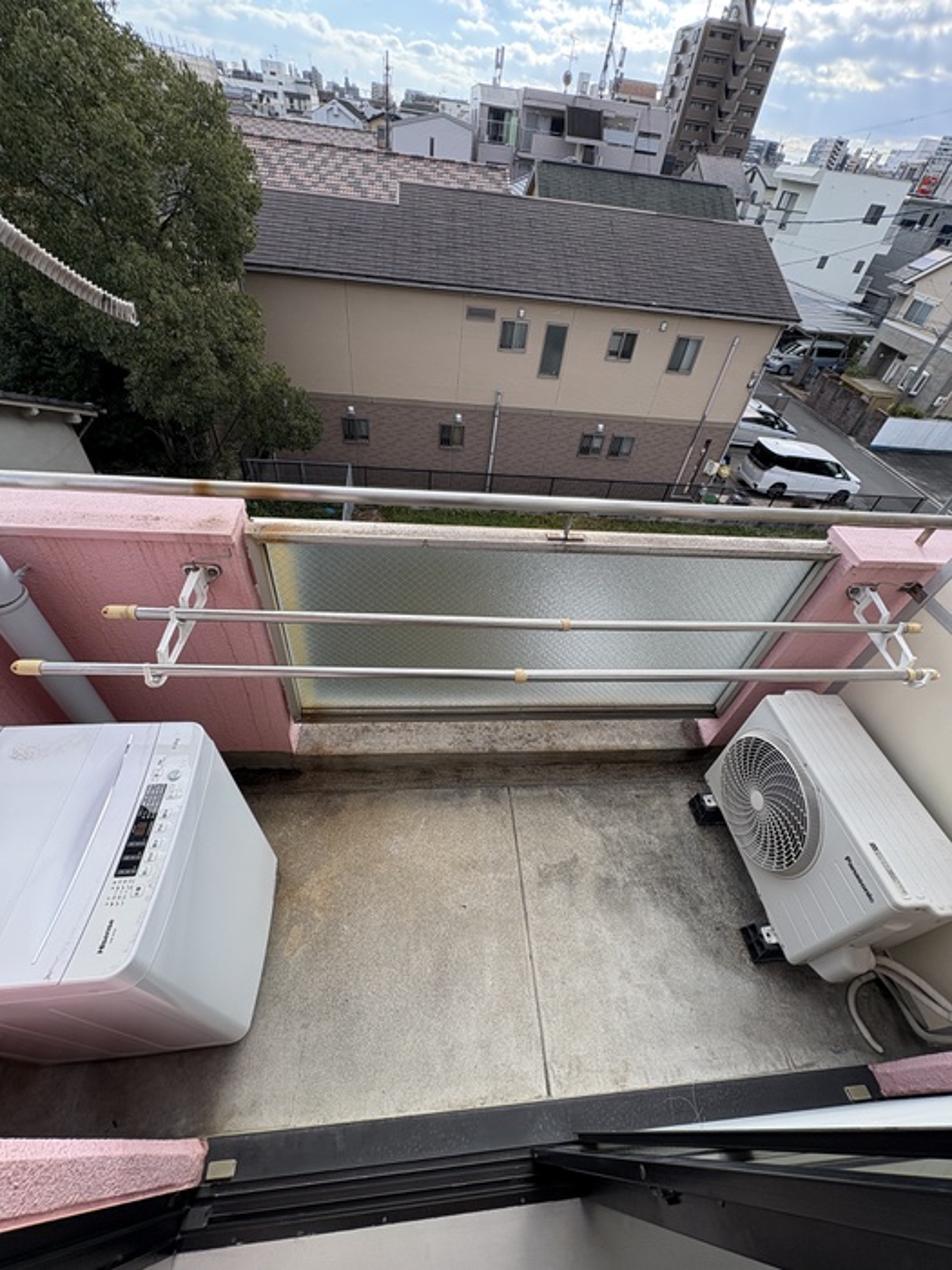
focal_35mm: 14
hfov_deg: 85.7
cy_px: 635
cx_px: 476
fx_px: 513
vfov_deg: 102.1
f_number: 2.2
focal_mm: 2.22
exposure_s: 1/421
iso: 40
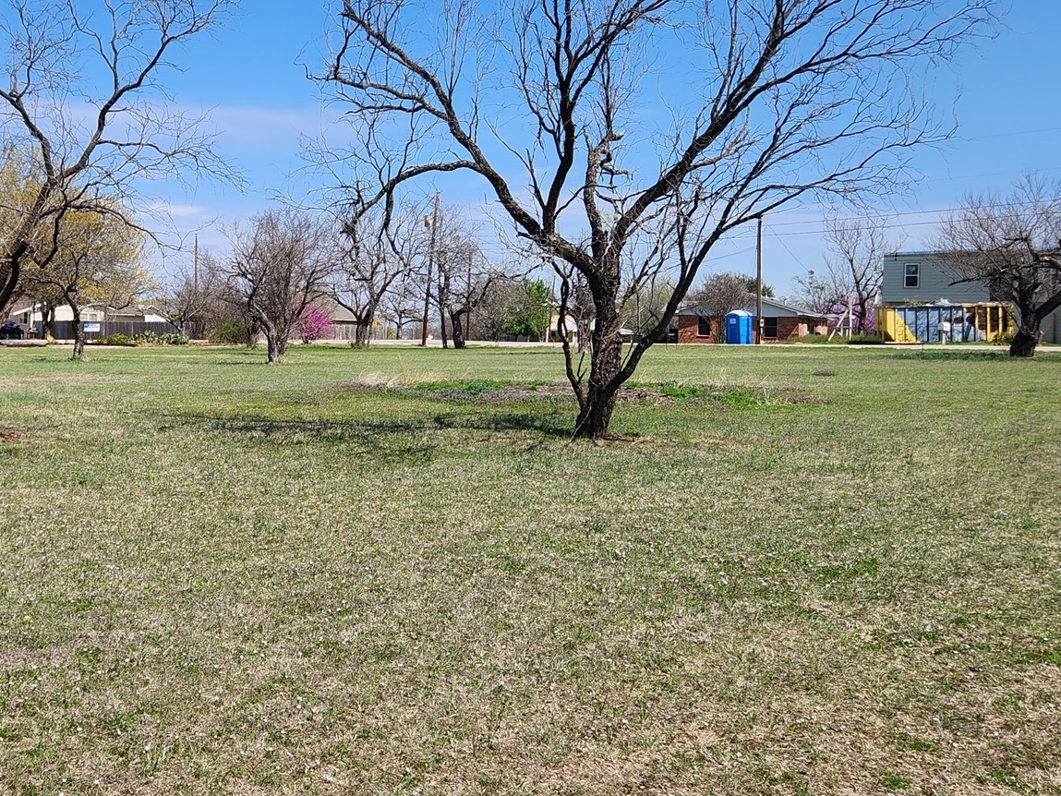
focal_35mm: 41
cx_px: 332
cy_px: 283
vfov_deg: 34.9
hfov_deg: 44.9
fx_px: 1257
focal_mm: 5.4
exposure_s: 1/1723
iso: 20
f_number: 1.8
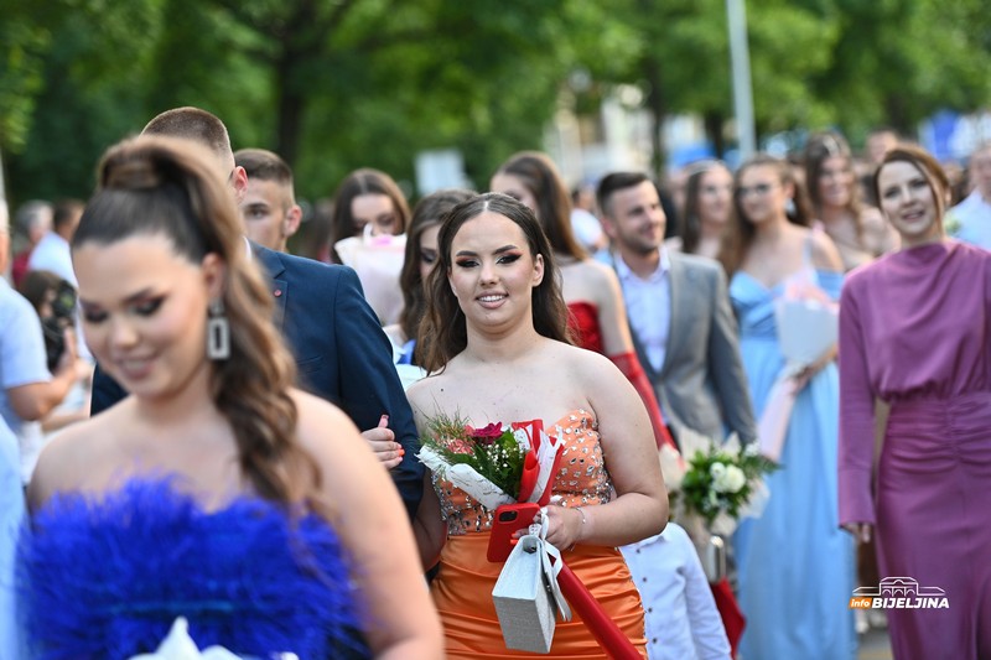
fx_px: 3192
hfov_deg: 17.6
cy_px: 330
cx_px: 496
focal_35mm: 116
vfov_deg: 11.8
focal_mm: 116
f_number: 2.8
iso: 800
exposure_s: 1/800
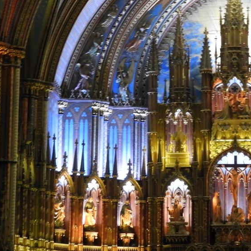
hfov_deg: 13.8
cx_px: 217
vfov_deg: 13.9
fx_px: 1025
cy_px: 69
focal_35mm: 125
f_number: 4
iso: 800
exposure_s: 1/6
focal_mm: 9.9
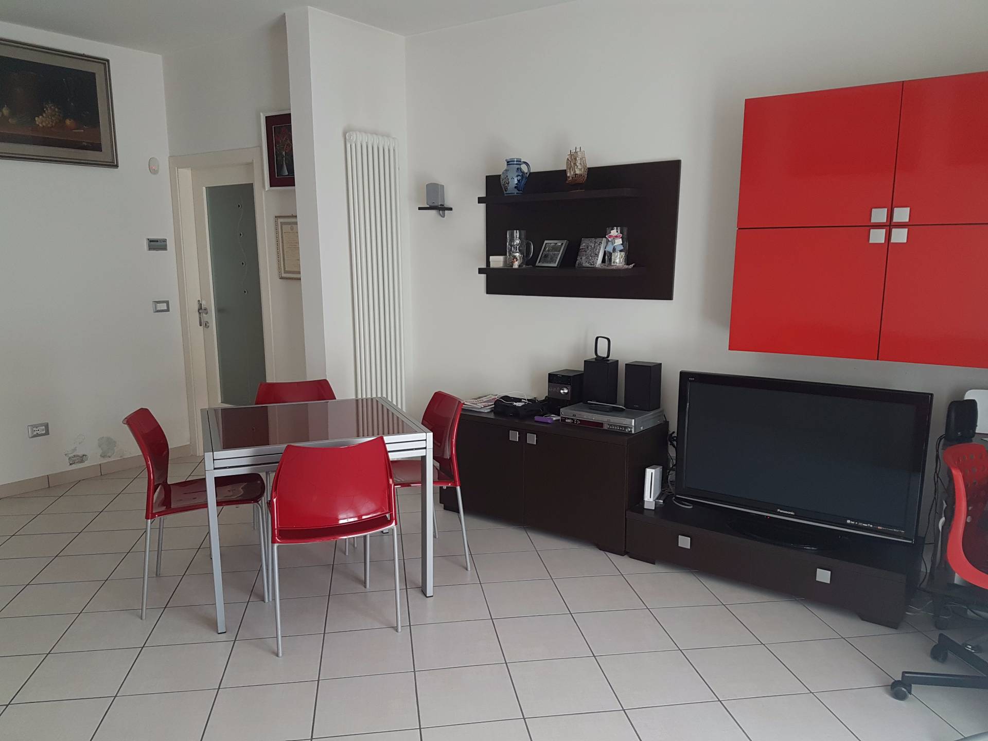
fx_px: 742
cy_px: 370
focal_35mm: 26
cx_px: 494
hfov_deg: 67.3
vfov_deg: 53.1
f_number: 1.7
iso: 100
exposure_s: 1/50
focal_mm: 4.2
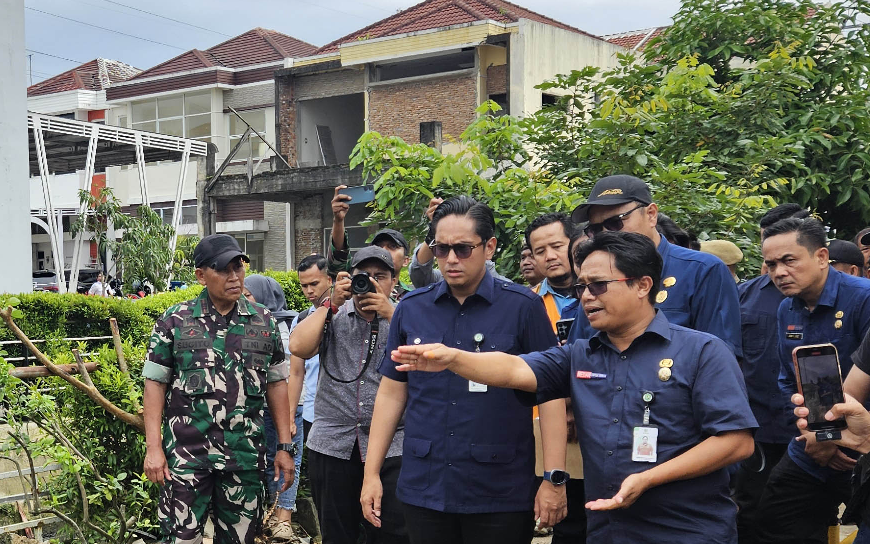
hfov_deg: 34.3
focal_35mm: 56
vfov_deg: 23.0
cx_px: 91
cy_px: 360
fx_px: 1328
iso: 25
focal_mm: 5.4
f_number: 1.8
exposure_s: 1/890
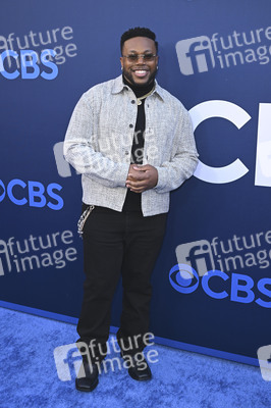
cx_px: 136
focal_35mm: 42
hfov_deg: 31.8
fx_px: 475
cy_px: 204
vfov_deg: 46.4
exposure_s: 1/200
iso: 640
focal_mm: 42
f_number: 5.6
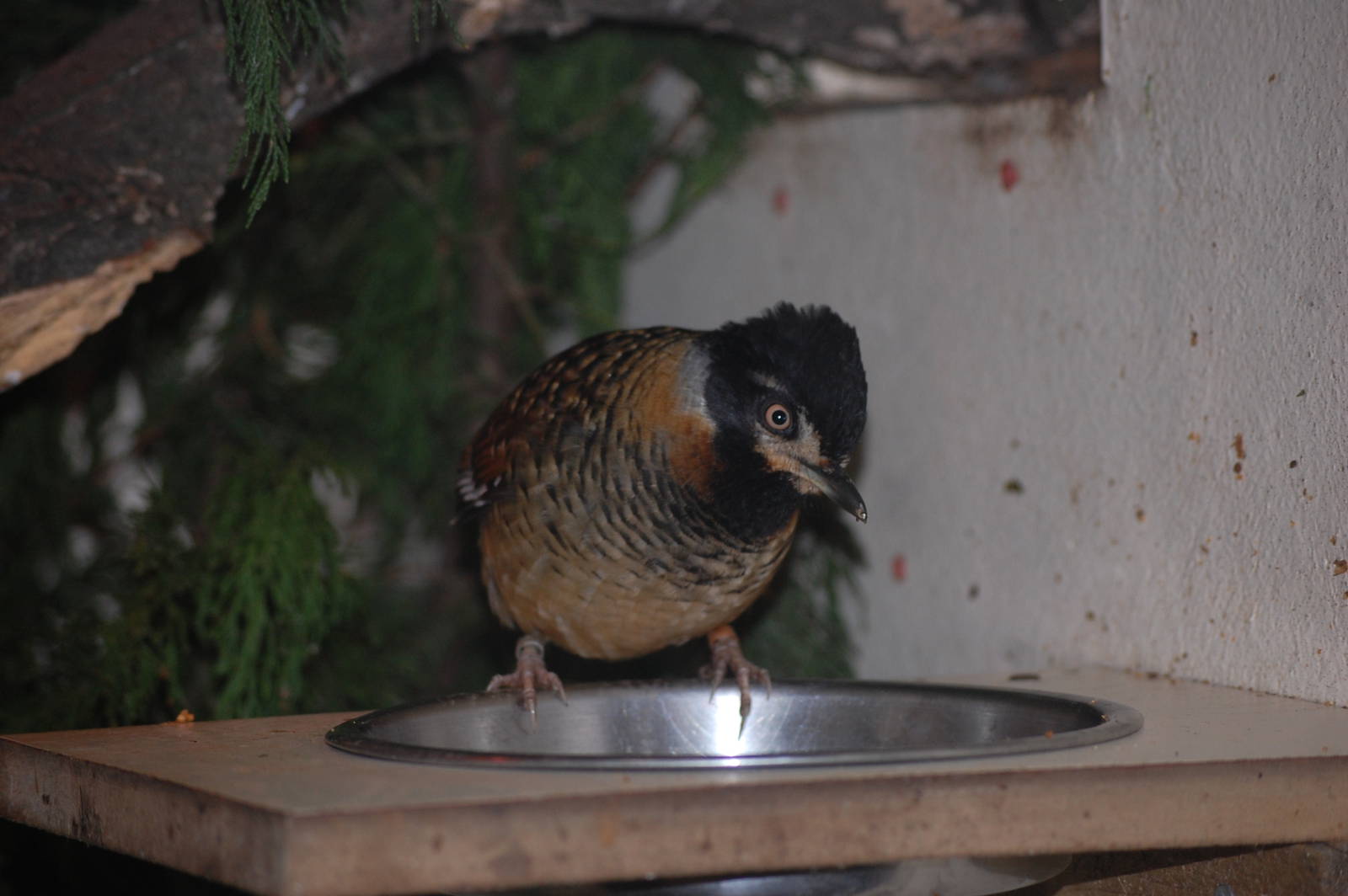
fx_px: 5331
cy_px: 448
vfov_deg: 9.6
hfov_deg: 14.4
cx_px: 674
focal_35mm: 142
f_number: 4.5
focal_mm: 95
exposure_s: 1/60
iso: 400
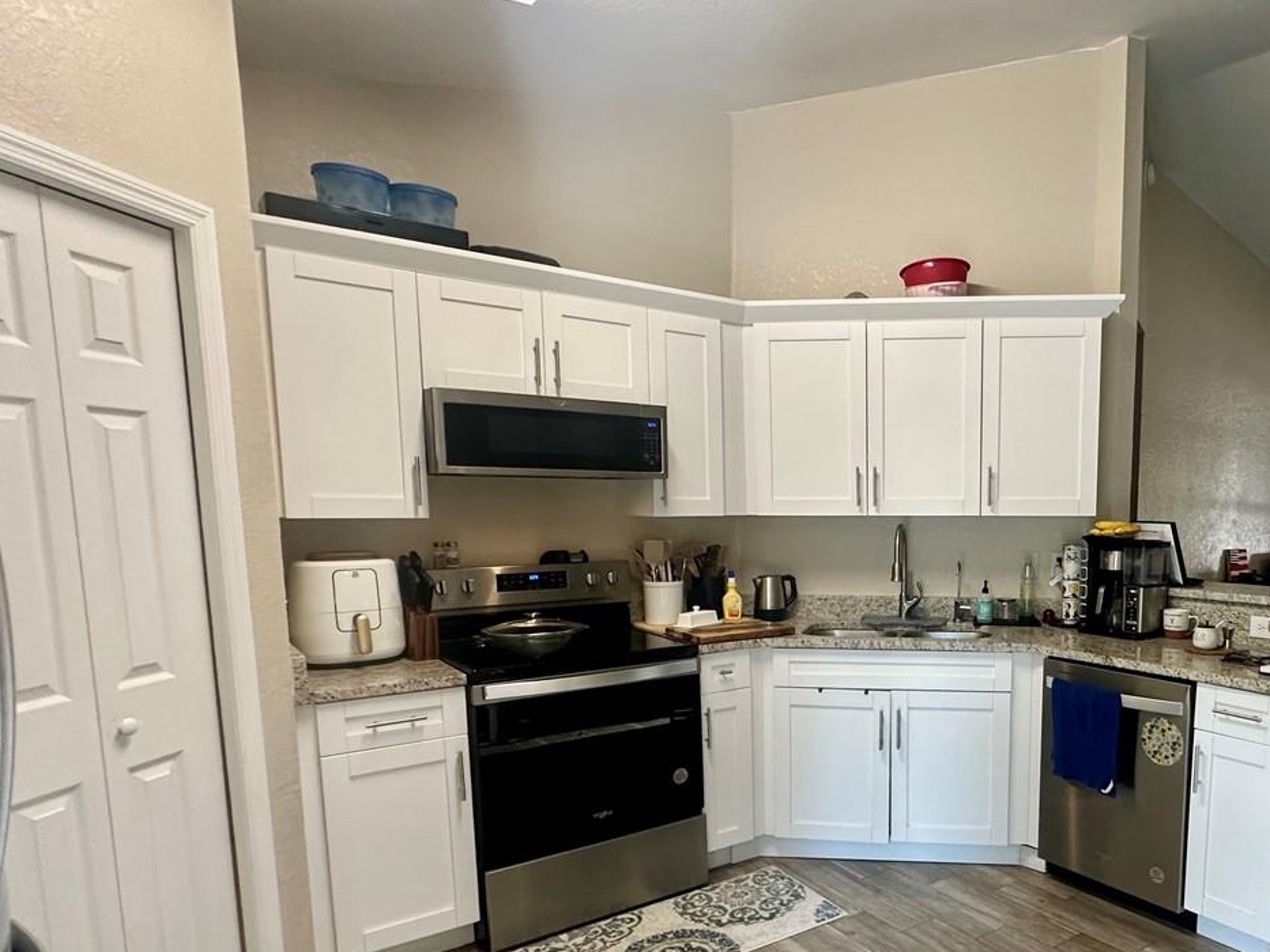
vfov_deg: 55.9
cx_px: 908
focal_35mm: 24
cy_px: 612
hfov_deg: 68.2
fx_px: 881
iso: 200
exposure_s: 1/60
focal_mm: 2.22
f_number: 2.2
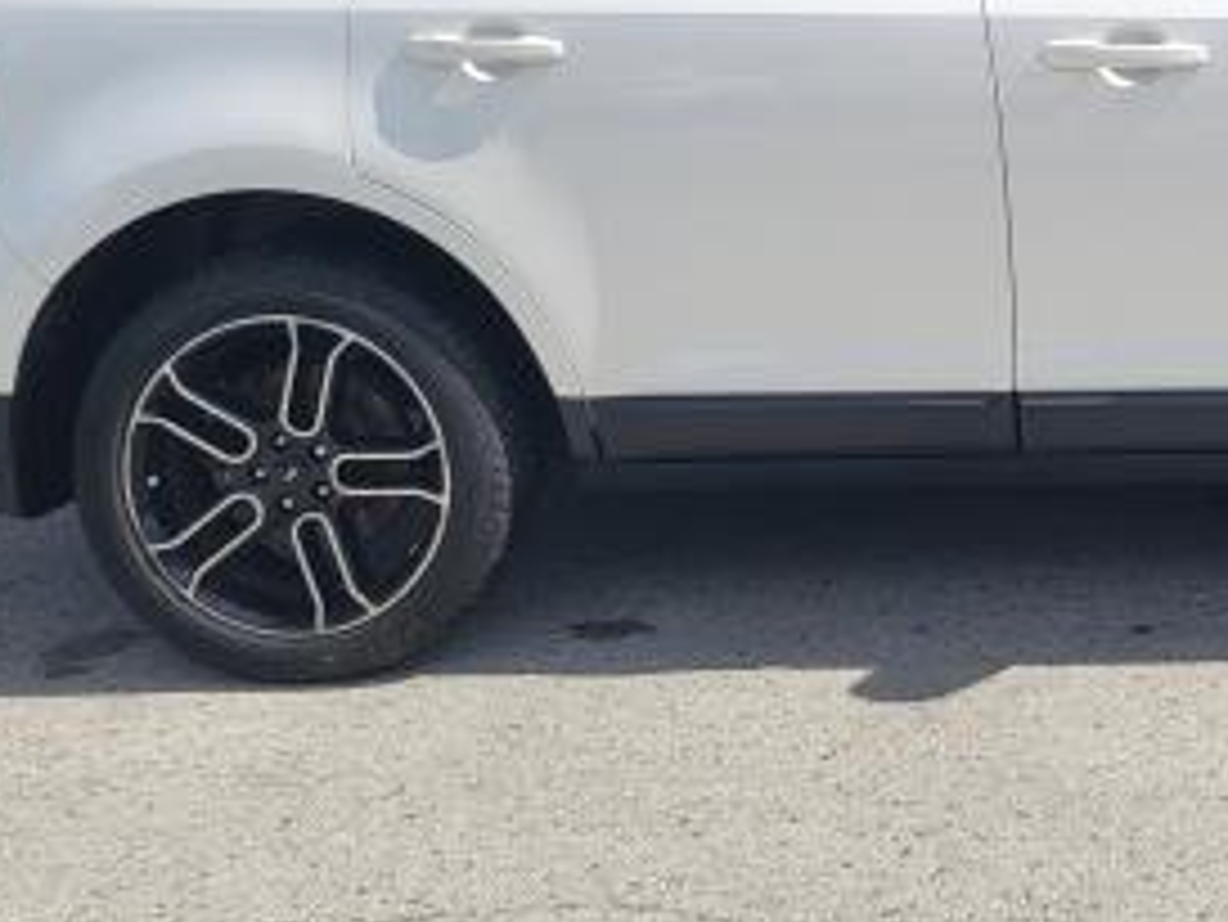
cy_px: 40
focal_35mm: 61
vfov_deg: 23.2
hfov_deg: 30.2
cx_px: 1125
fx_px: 2165
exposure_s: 1/2745
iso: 40
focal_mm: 5.4
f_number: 1.8
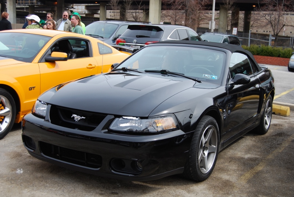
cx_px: 147
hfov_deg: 42.3
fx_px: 380
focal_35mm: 46
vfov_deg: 29.0
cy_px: 98
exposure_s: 1/160
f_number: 6.3
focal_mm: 31
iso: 100
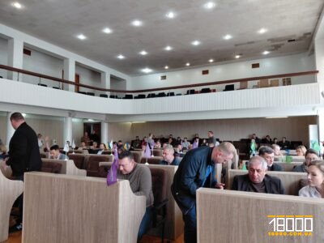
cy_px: 122
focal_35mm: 25
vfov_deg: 54.9
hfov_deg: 69.4
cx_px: 162
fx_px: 234
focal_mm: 4.69
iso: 160
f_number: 1.8
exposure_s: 1/100
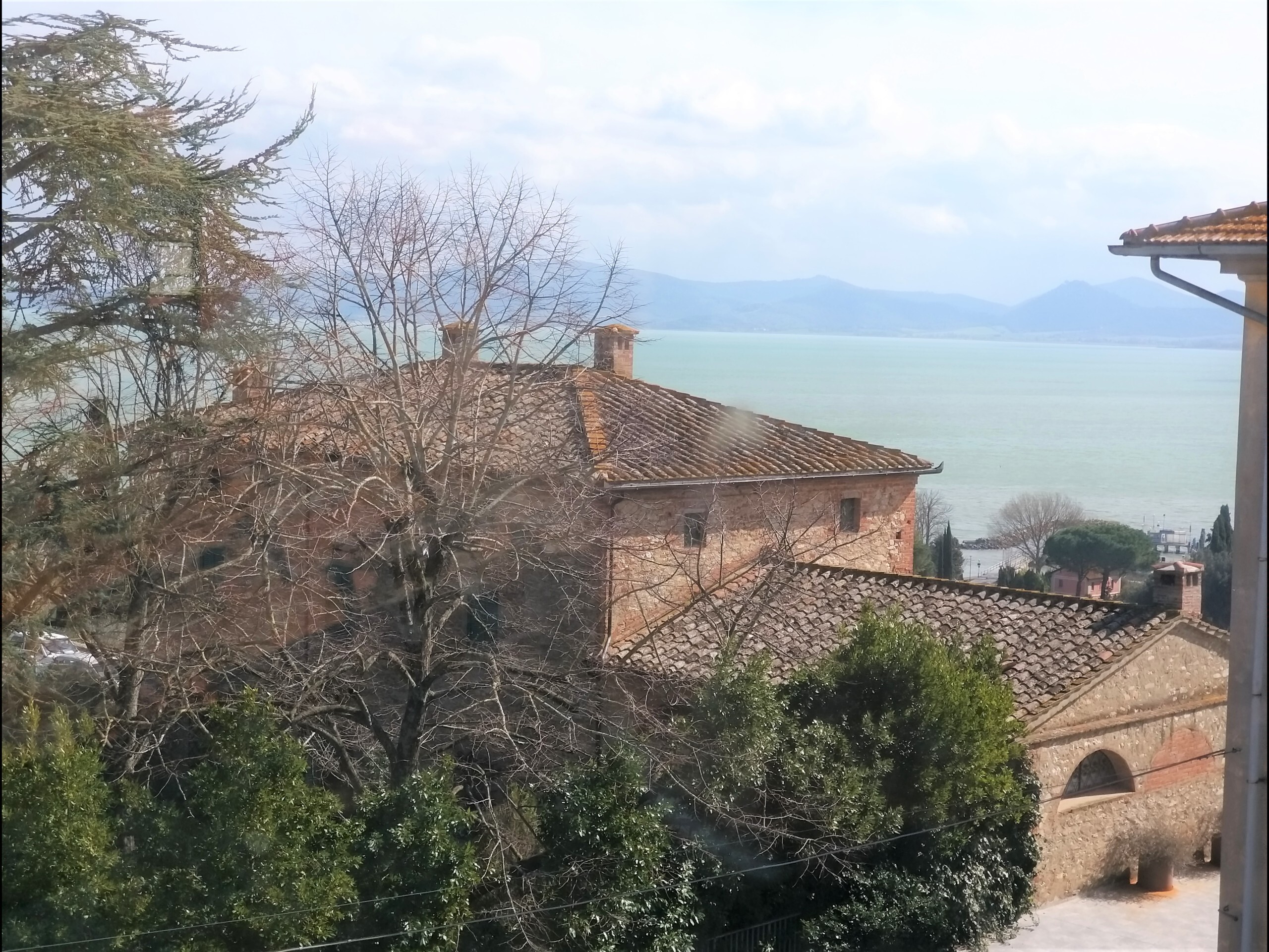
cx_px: 634
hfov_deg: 36.8
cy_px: 476
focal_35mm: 52
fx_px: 1906
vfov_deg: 28.0
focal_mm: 5.54
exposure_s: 1/857
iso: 40
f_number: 2.4
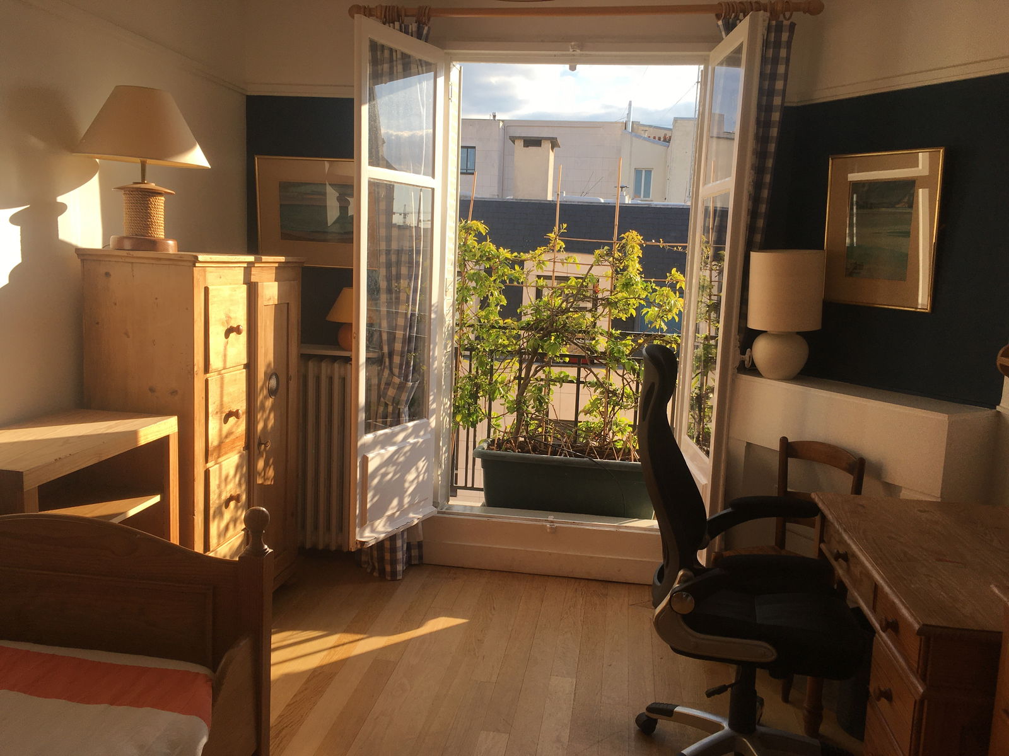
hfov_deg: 61.7
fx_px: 845
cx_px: 504
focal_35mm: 29
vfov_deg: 48.2
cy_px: 378
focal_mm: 4.15
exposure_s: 1/557
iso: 25
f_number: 2.2
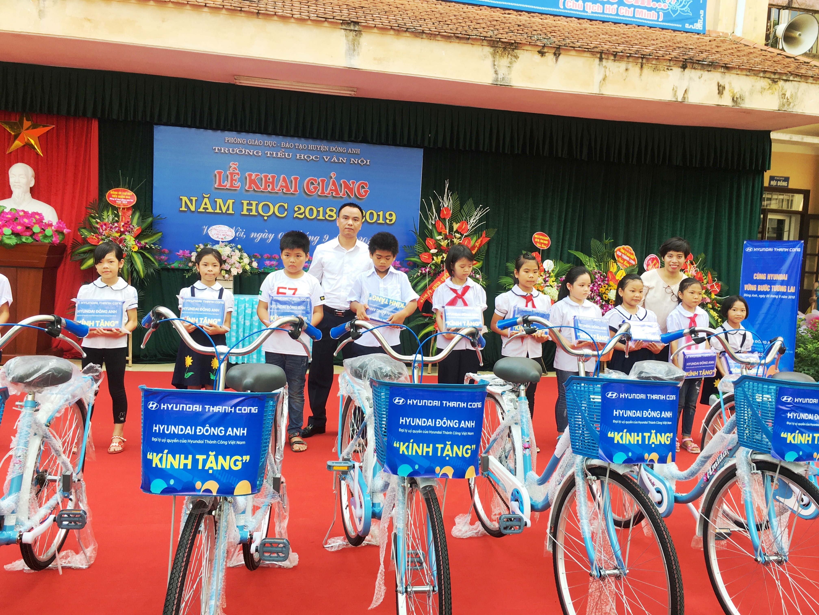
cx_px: 410
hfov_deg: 61.7
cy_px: 308
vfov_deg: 48.2
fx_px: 686
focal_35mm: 29
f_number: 2.2
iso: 25
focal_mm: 4.15
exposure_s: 1/102
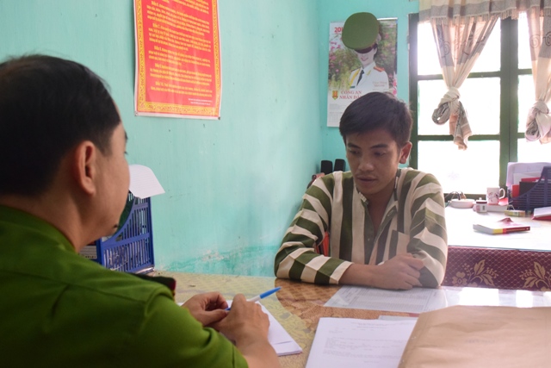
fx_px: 551
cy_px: 184
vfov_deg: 36.9
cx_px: 276
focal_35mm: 36
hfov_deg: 53.1
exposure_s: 1/60
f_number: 5.6
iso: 2500
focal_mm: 24
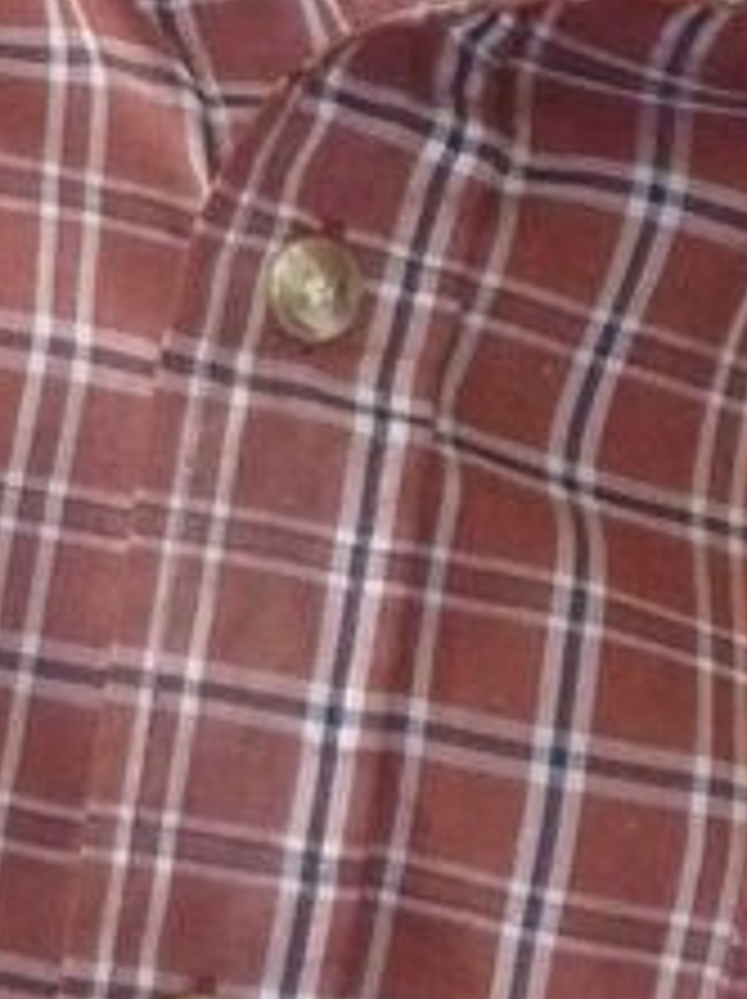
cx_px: 621
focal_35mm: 841
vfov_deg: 2.4
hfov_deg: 1.8
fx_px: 24245
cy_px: -540
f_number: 4.5
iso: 400
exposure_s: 1/50
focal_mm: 29.9
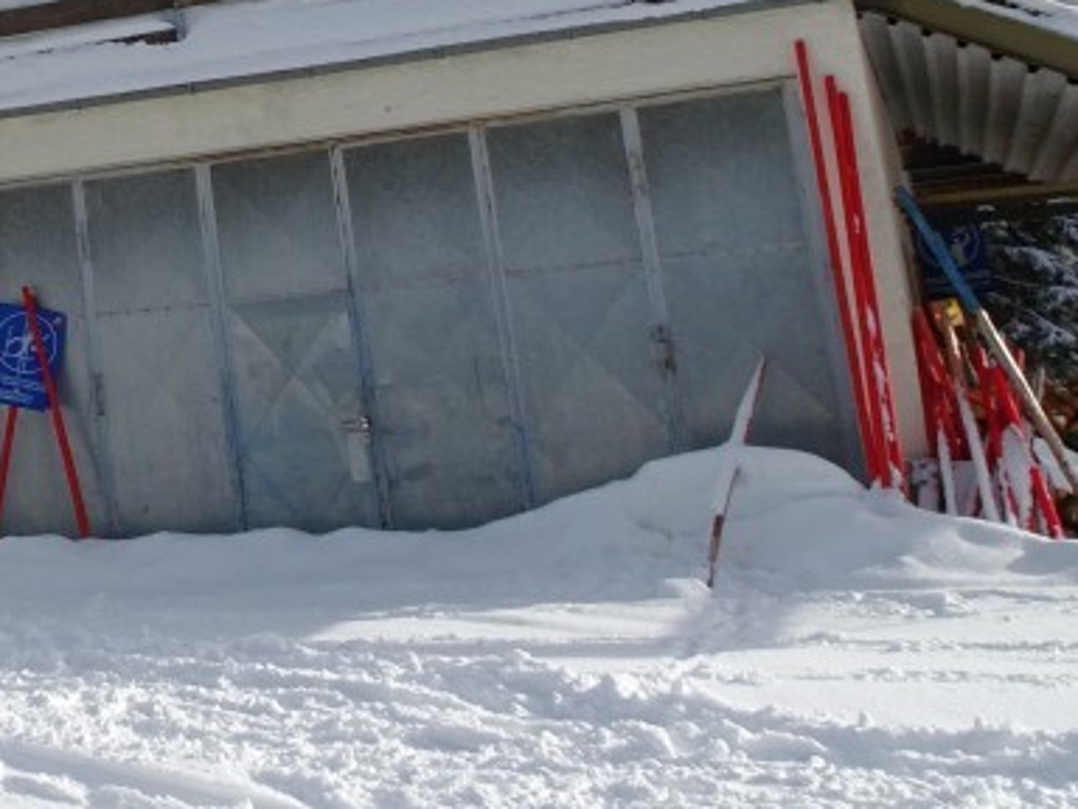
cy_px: 8
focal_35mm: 64
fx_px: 1993
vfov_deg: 22.1
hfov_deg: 27.0
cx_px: -188
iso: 80
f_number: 3.5
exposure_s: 1/1250
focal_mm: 4.1
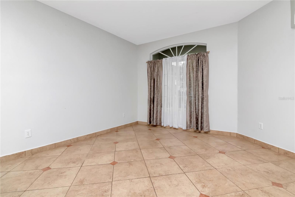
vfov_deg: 72.0
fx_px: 135
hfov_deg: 95.0
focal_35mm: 16
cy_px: 98
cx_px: 148
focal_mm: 11
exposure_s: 1/200
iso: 1000
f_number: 9
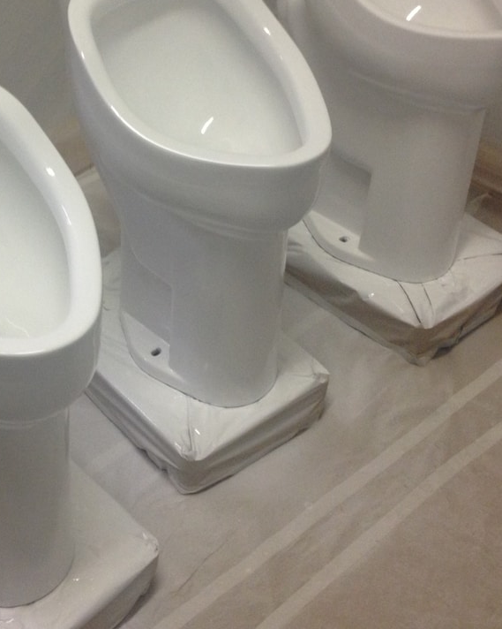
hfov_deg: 23.6
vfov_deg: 29.4
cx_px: 137
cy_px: 223
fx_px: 1189
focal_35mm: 64
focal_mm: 4.28
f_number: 2.4
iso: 125
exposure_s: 1/20
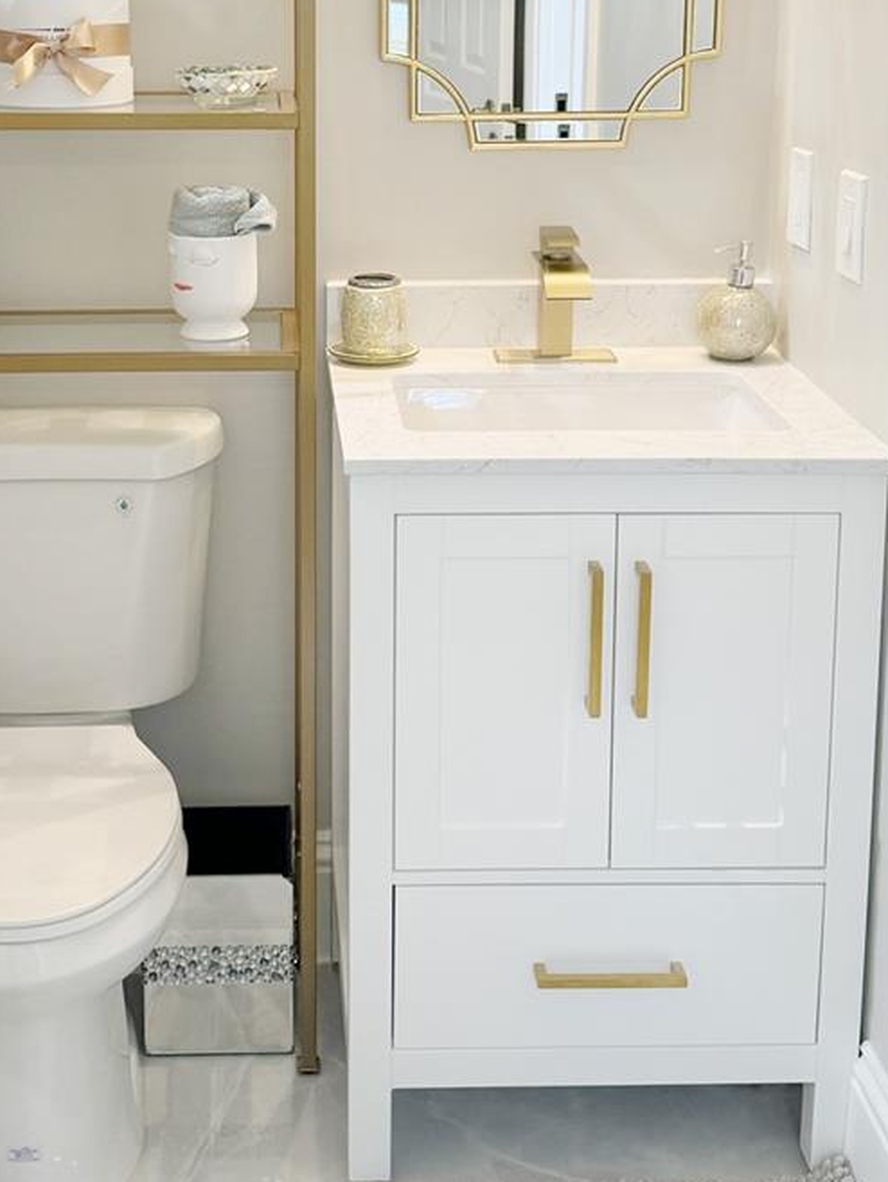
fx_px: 1914
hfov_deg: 26.0
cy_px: 298
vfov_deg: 33.7
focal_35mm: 56
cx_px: 309
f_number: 1.78
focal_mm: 6.86
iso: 125
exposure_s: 1/60
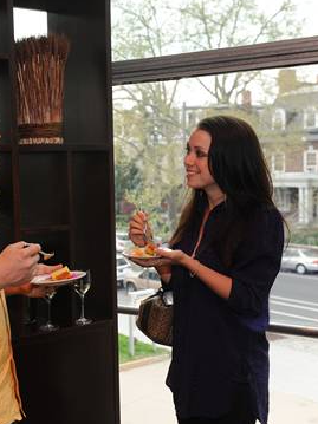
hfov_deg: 27.1
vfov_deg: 36.2
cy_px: 211
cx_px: 71
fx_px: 650
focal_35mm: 53
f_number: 5
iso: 1000
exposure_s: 1/125
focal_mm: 36
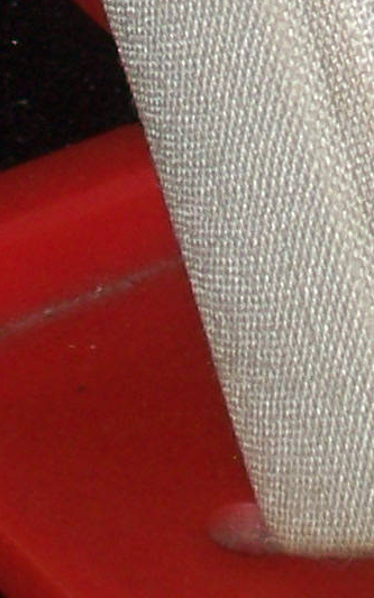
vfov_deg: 4.4
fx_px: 7536
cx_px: 384
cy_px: -937
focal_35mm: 462
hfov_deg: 2.8
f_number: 4
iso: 88
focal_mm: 13.6
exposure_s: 1/85
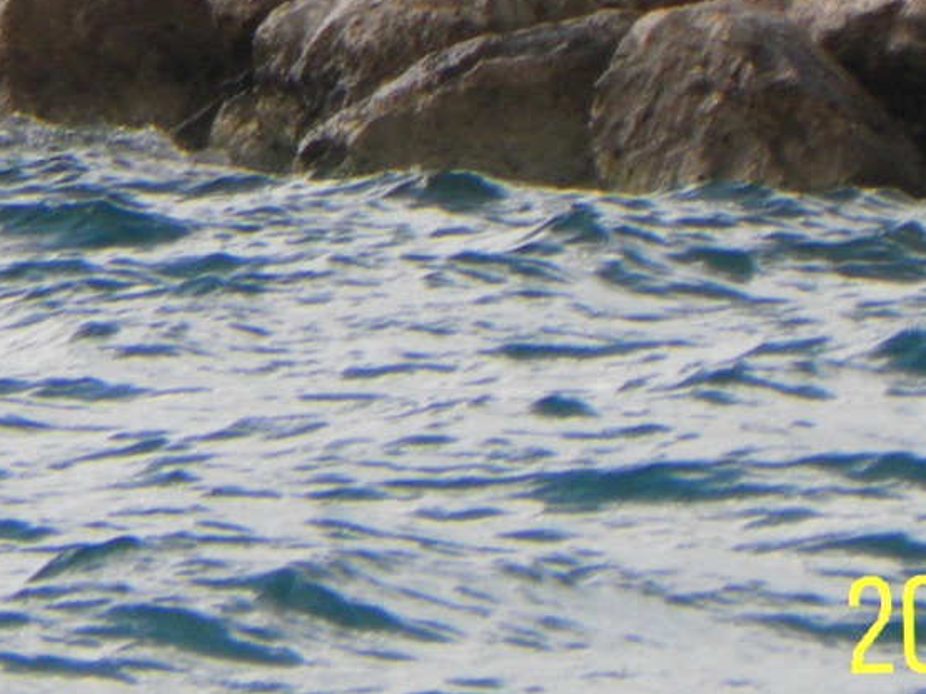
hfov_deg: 1.8
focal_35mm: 1108
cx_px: 113
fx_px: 29633
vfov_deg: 1.3
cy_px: -462
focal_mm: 49.7
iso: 80
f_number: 4.5
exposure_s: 1/500
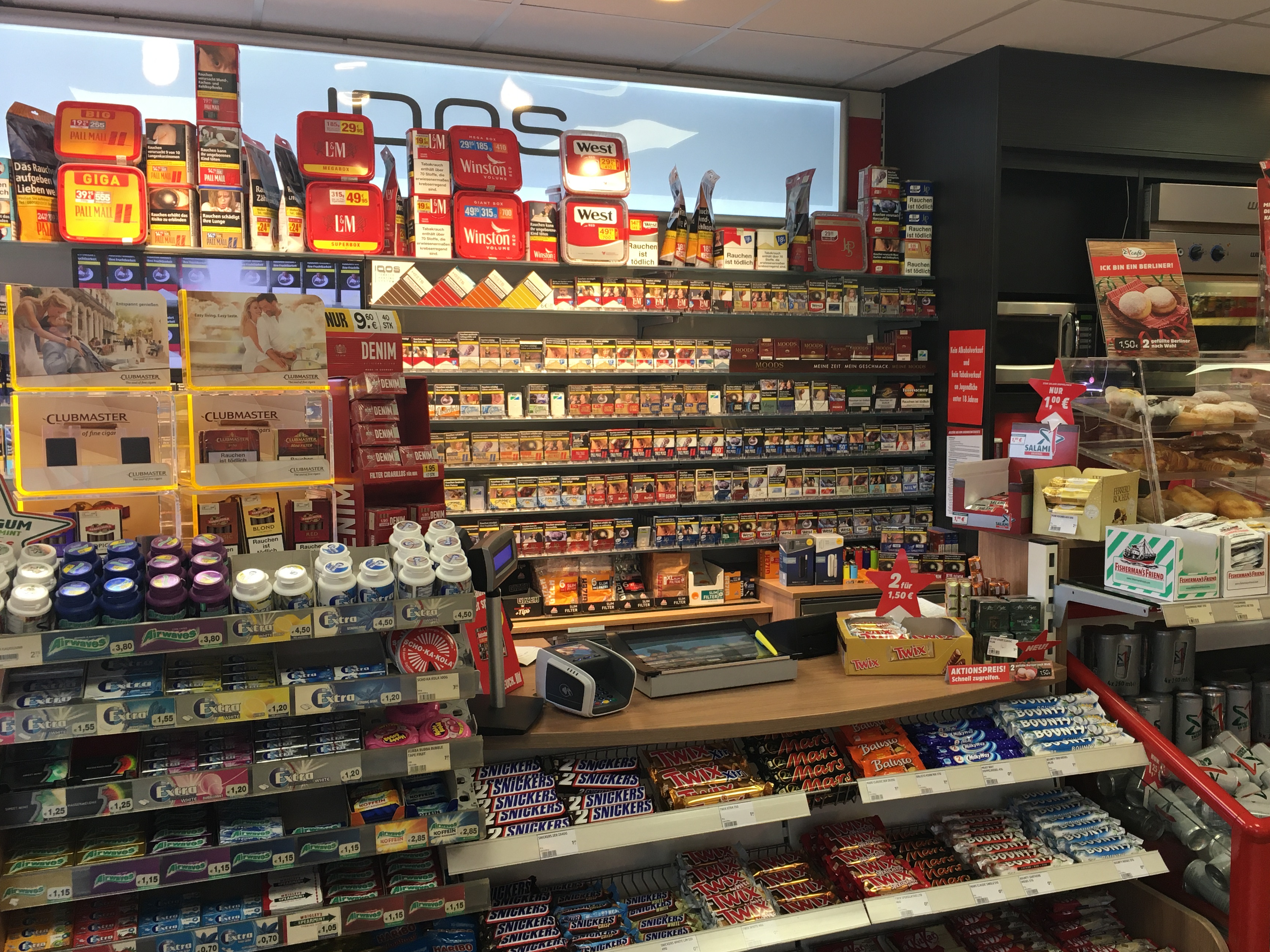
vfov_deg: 41.8
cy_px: 487
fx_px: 1247
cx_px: 743
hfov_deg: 53.7
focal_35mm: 34
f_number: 2.2
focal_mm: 4.15
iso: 25
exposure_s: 1/33
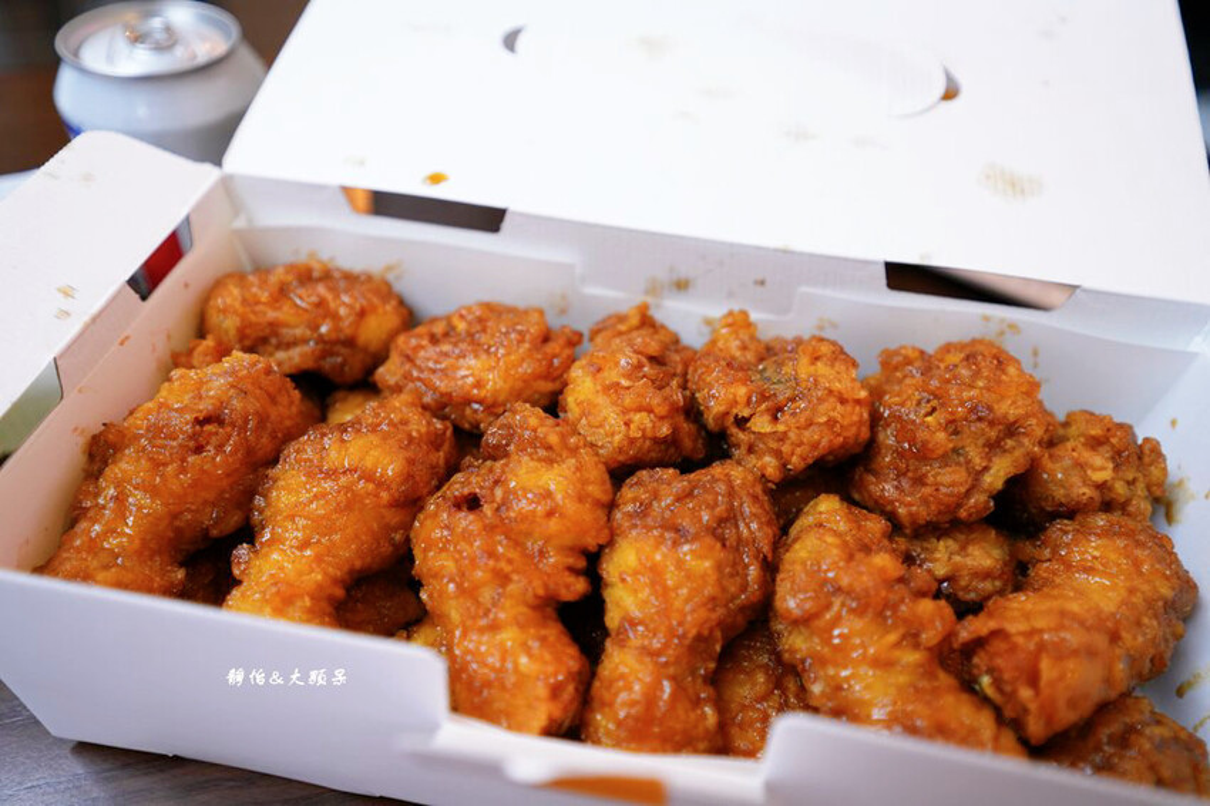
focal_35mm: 28
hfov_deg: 65.5
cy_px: 403
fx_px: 941
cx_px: 605
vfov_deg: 46.4
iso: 800
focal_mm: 28
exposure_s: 1/30
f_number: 2.8
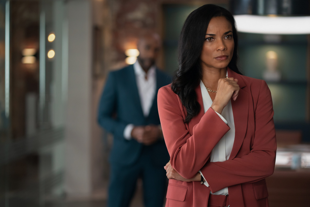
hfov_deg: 23.9
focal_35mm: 85
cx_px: 155
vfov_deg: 16.1
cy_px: 104
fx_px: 732
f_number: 2.2
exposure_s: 1/125
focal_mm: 85
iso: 2500
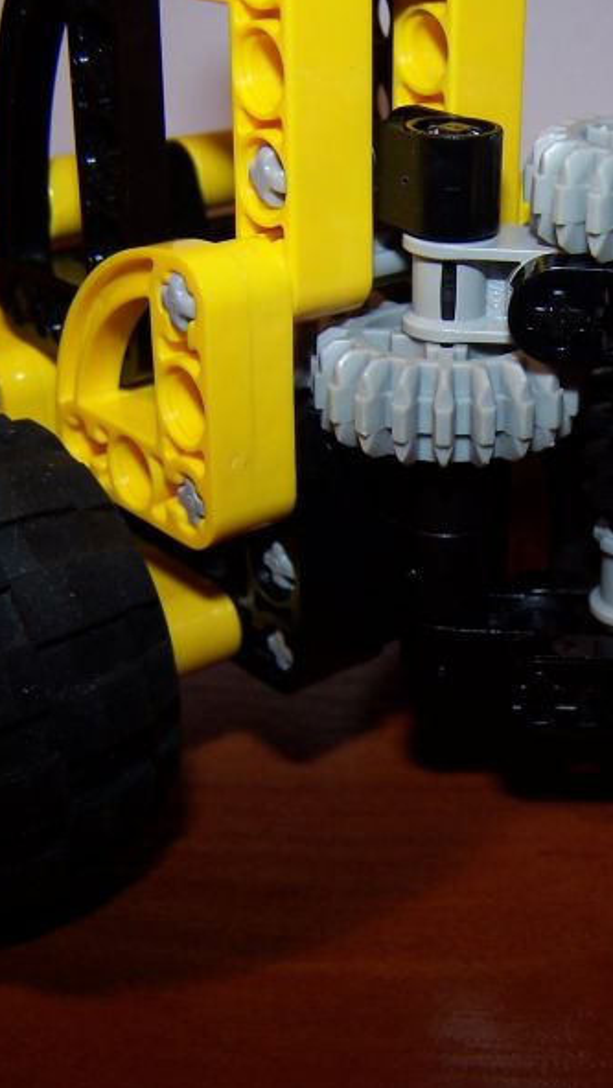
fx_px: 1616
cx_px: 571
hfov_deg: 20.9
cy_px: 545
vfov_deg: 37.2
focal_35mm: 56
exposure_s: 1/60
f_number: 2.8
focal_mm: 6.3
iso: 80
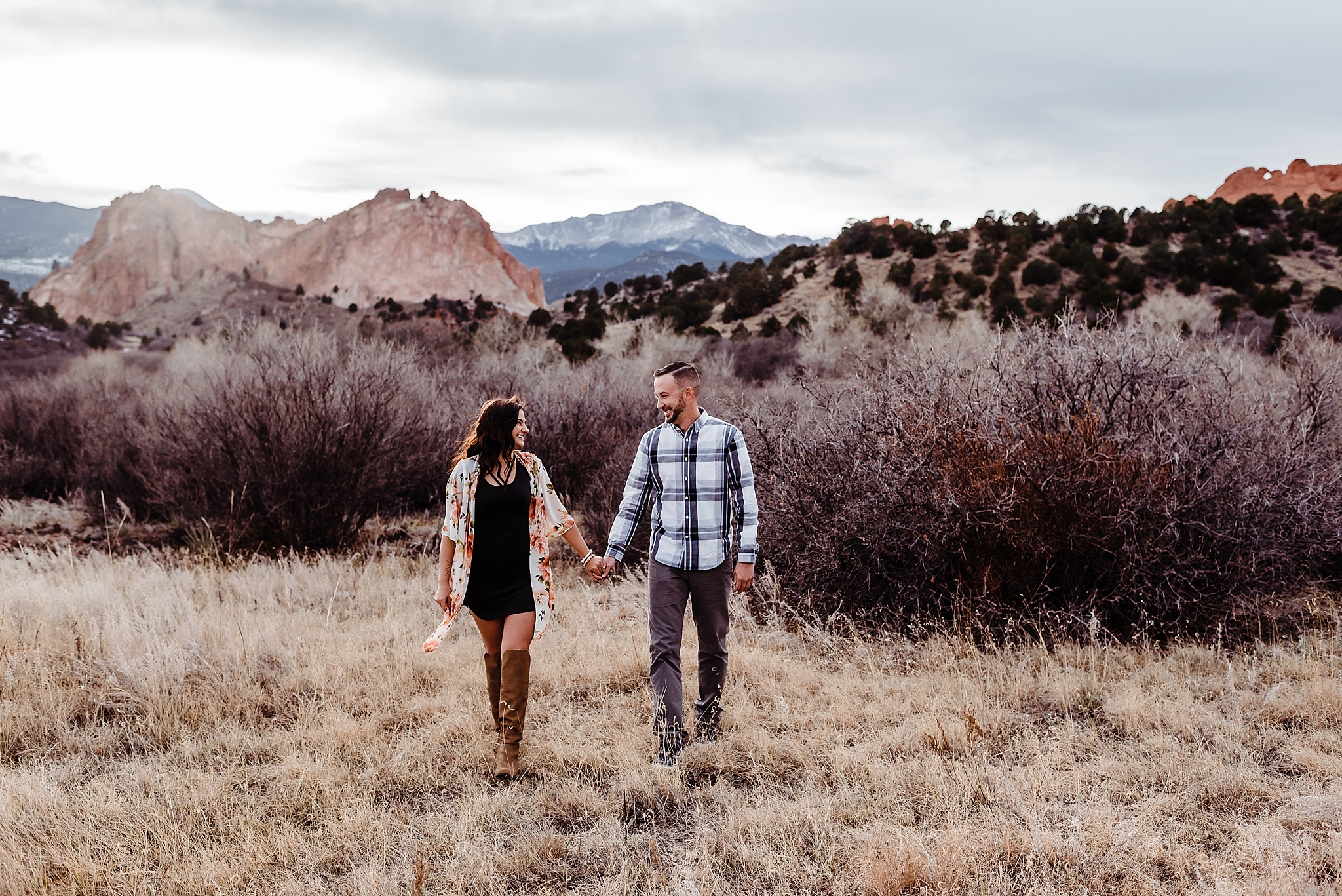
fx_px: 1305
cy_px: 448
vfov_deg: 37.9
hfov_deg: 54.4
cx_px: 671
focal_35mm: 35
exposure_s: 1/1250
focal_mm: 35
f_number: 2.8
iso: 200
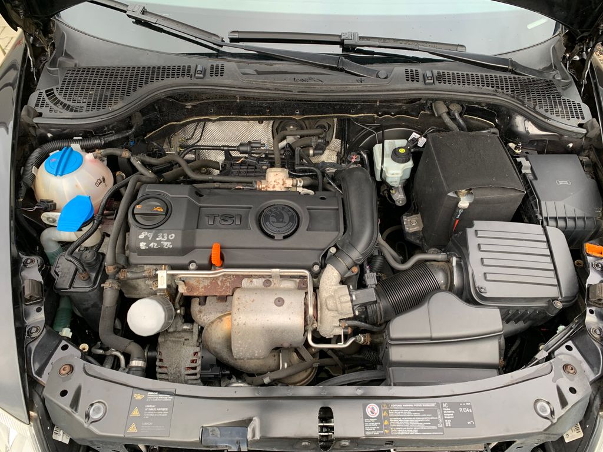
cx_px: 302
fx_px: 453
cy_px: 226
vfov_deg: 53.1
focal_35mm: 26
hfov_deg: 67.3
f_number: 1.8
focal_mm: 4.25
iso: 50
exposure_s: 1/121
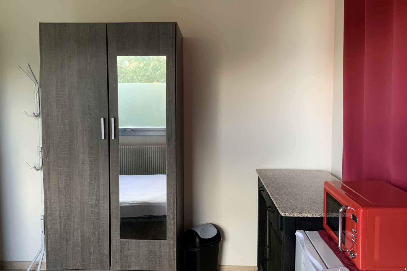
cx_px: 199
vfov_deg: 42.3
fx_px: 350
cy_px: 124
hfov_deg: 60.3
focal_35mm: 31
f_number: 1.8
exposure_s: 1/60
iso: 80
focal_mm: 3
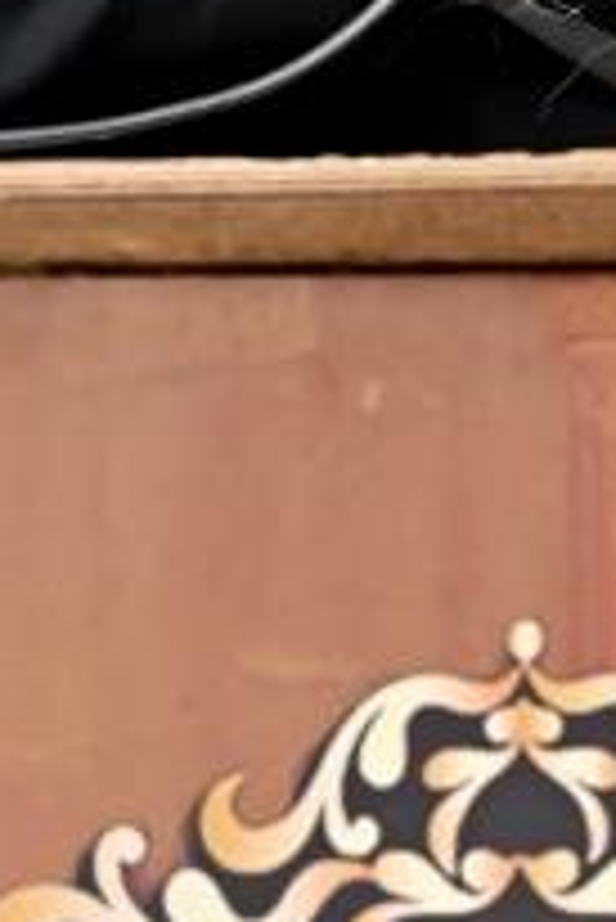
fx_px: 10120
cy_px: -67
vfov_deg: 5.2
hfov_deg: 3.5
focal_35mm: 395
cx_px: 555
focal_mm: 79
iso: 800
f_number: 4
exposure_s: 1/160
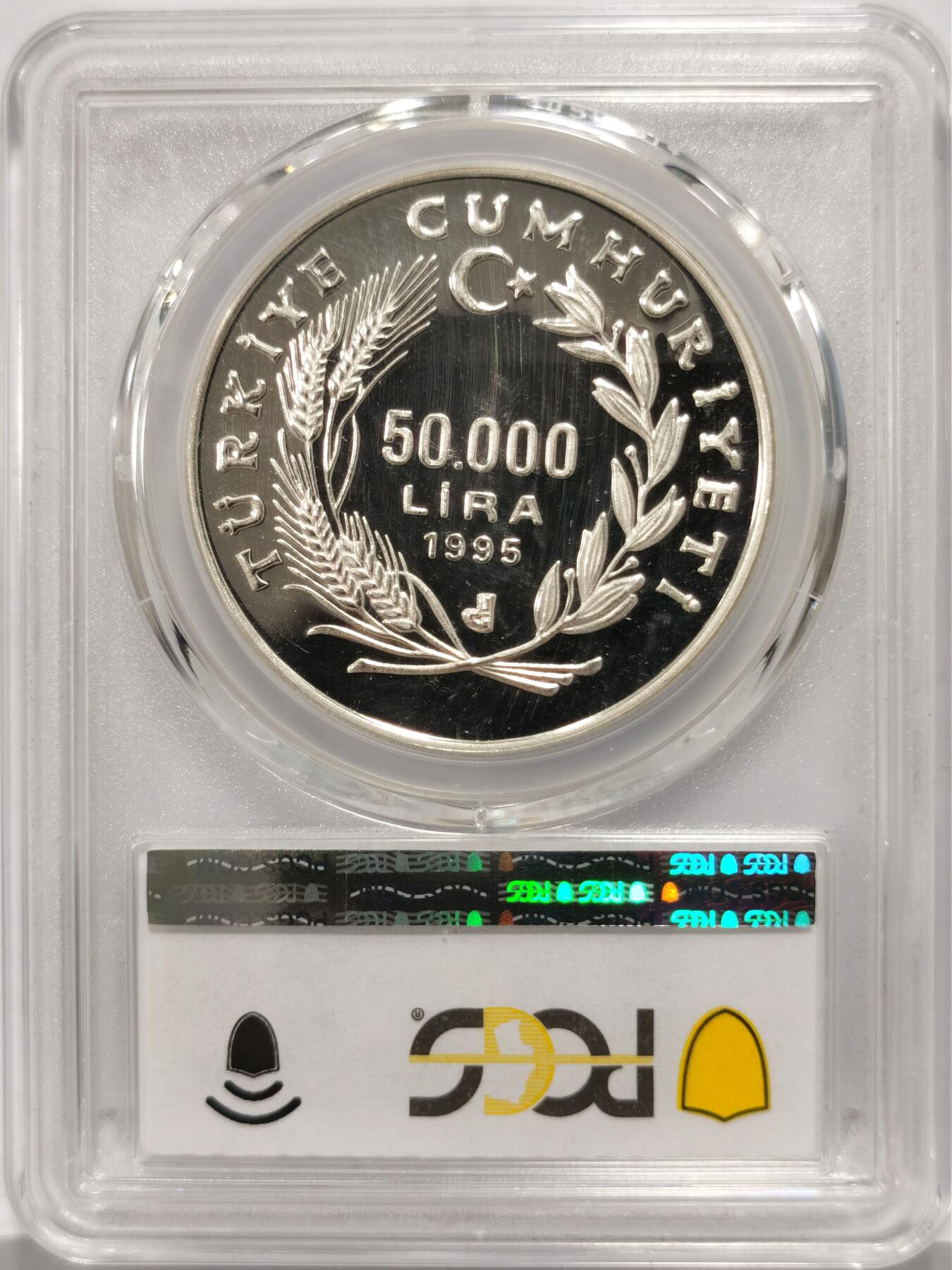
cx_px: 476
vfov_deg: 35.5
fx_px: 1980
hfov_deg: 27.0
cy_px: 635
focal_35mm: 54
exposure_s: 1/100
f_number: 16
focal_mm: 5.56
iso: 80
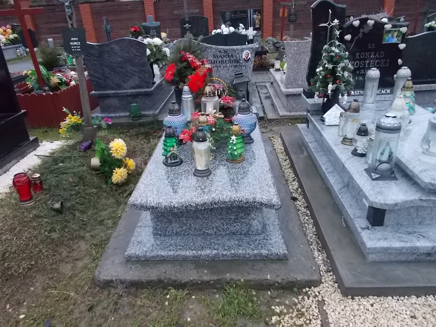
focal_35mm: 26
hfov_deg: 67.3
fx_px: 327
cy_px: 164
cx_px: 218
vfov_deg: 53.1
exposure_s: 1/160
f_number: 3.2
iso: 400
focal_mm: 4.6
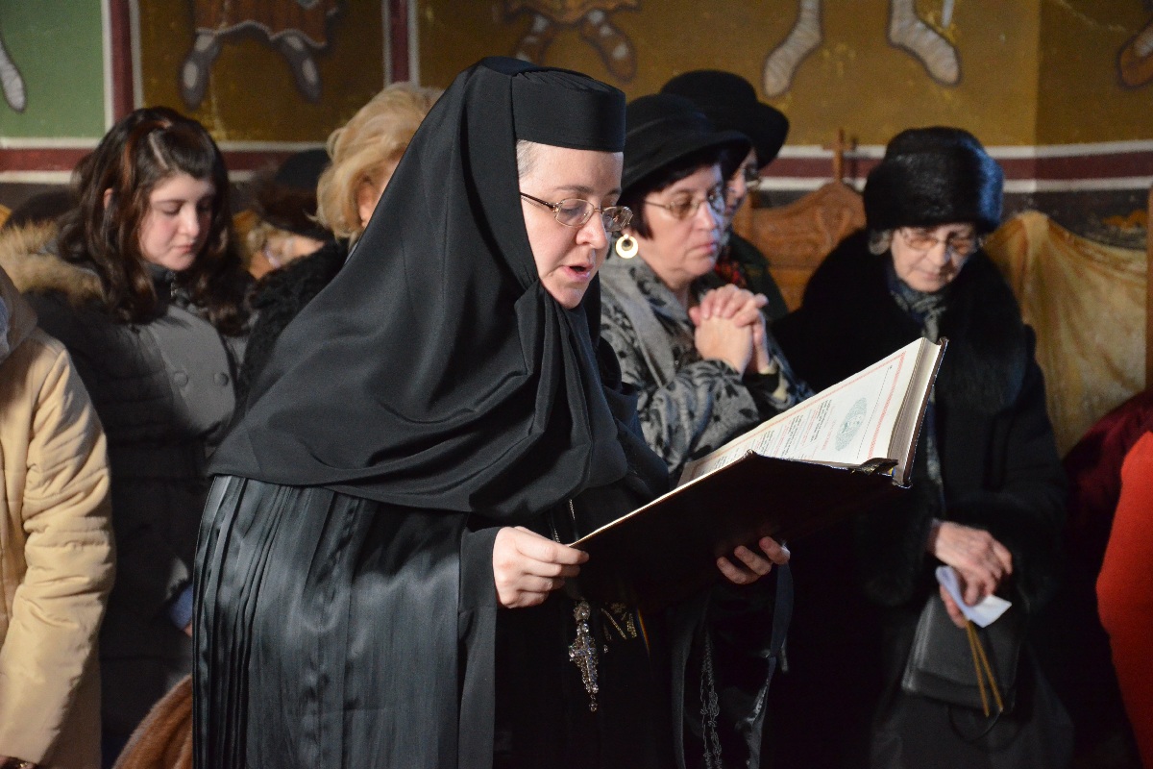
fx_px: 3603
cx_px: 576
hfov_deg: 18.2
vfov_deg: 12.2
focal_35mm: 112
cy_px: 384
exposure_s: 1/60
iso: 3200
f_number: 5.3
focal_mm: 75
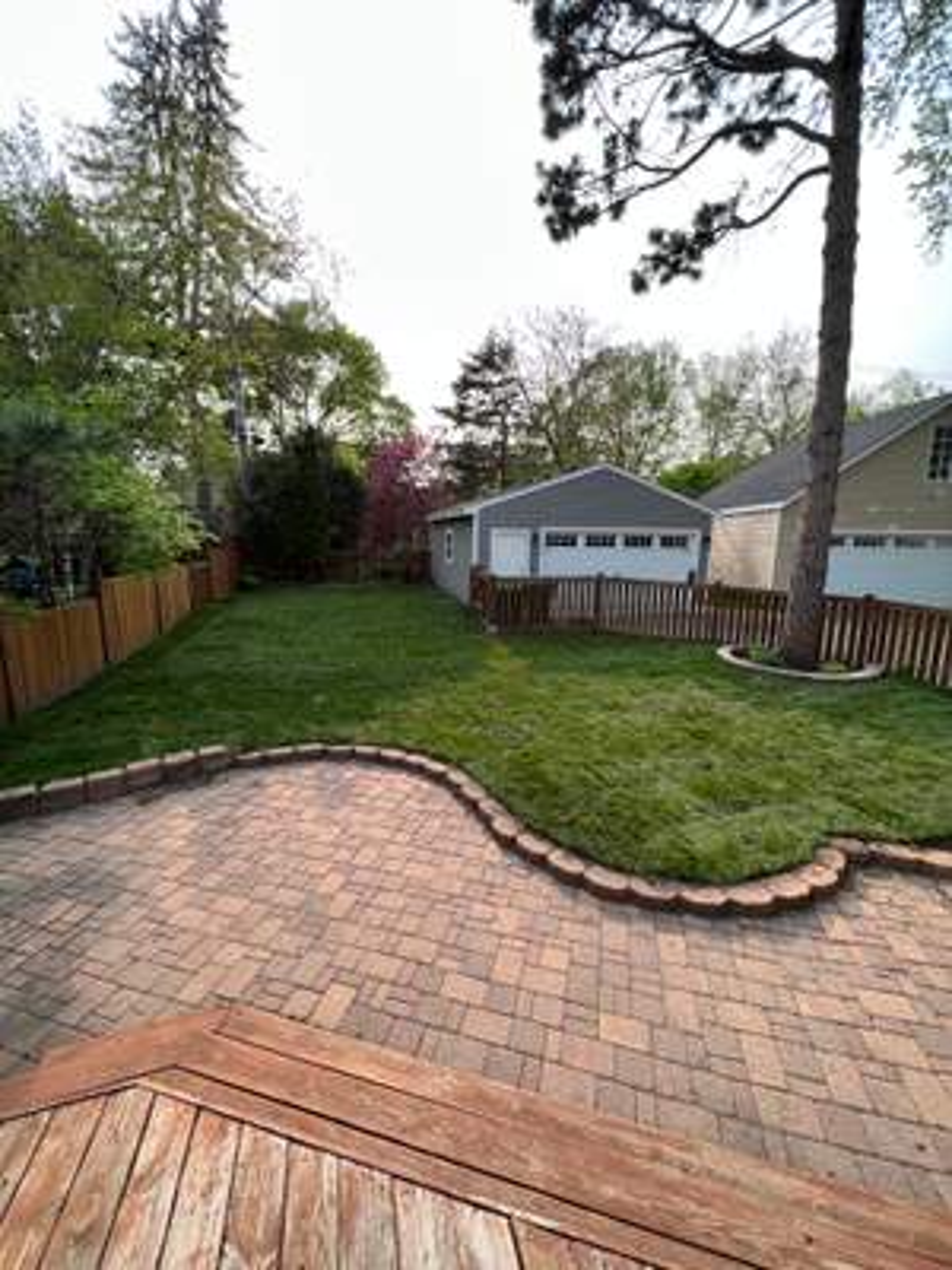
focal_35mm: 13
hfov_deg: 89.9
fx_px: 477
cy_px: 635
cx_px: 476
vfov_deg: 106.2
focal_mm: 1.57
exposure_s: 1/318
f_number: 1.8
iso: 32
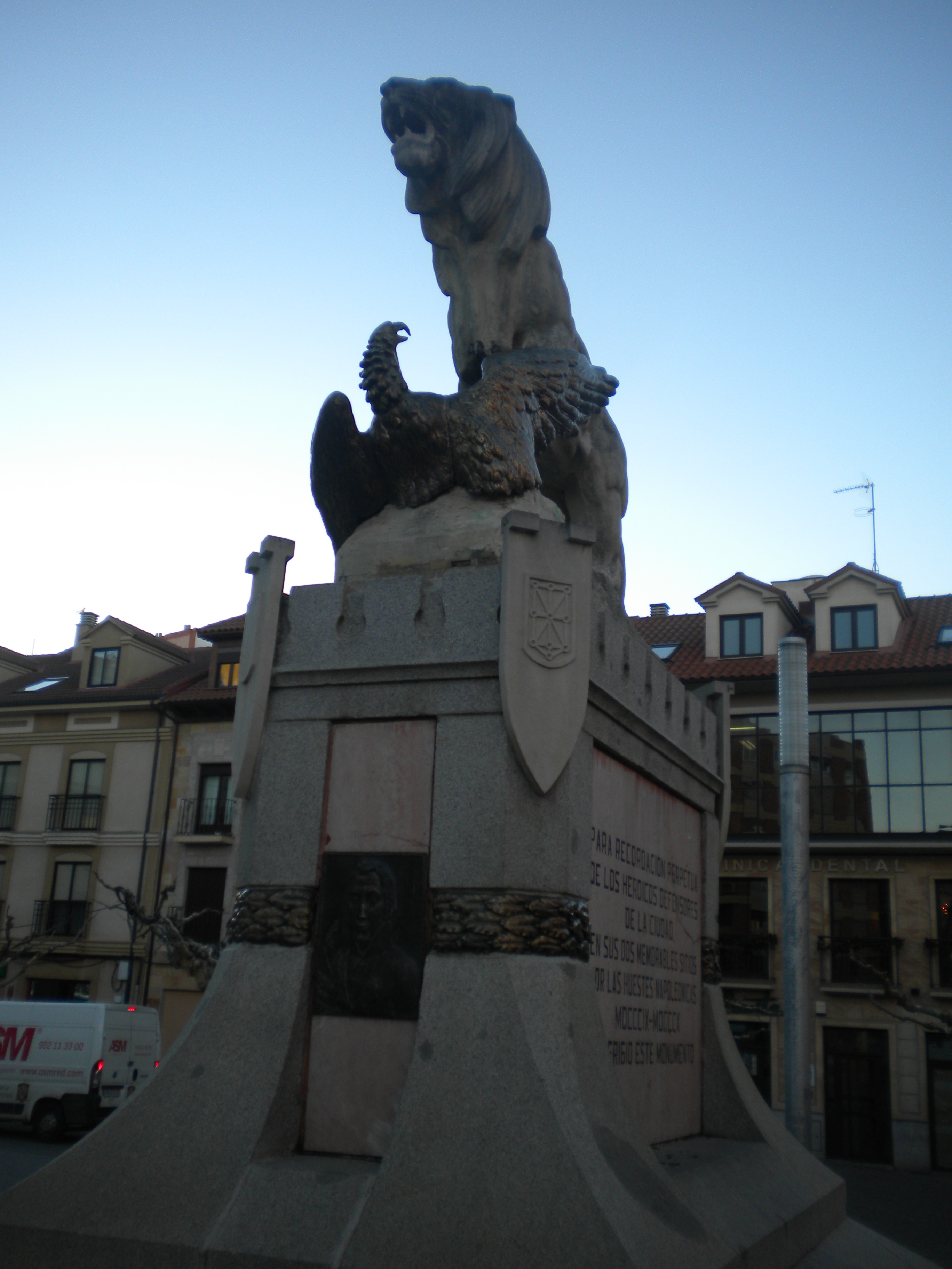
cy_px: 634
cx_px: 476
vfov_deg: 52.6
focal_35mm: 35
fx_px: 1283
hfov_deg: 40.7
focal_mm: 6.3
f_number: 3.1
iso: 80
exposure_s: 1/232
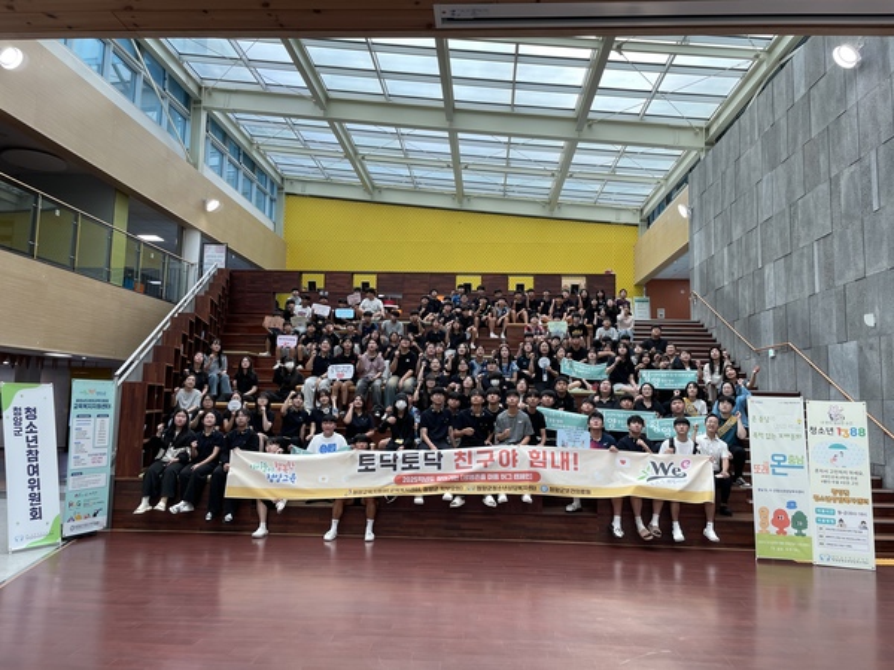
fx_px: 671
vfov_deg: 53.1
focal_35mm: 26
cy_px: 335
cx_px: 447
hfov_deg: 67.3
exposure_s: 1/128
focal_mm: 4.2
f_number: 1.6
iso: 32
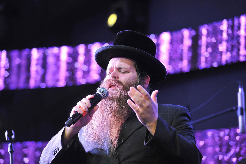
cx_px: 123
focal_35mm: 200
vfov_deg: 6.9
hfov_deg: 10.3
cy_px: 82
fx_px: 1366
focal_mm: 200
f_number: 4.5
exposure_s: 1/160
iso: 1600
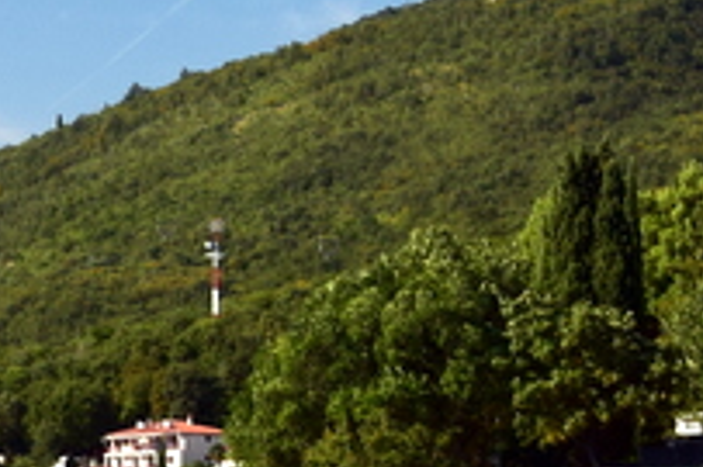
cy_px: 342
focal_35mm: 201
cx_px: -339
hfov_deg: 9.9
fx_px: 3922
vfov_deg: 6.8
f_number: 10
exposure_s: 1/250
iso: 400
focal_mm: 34
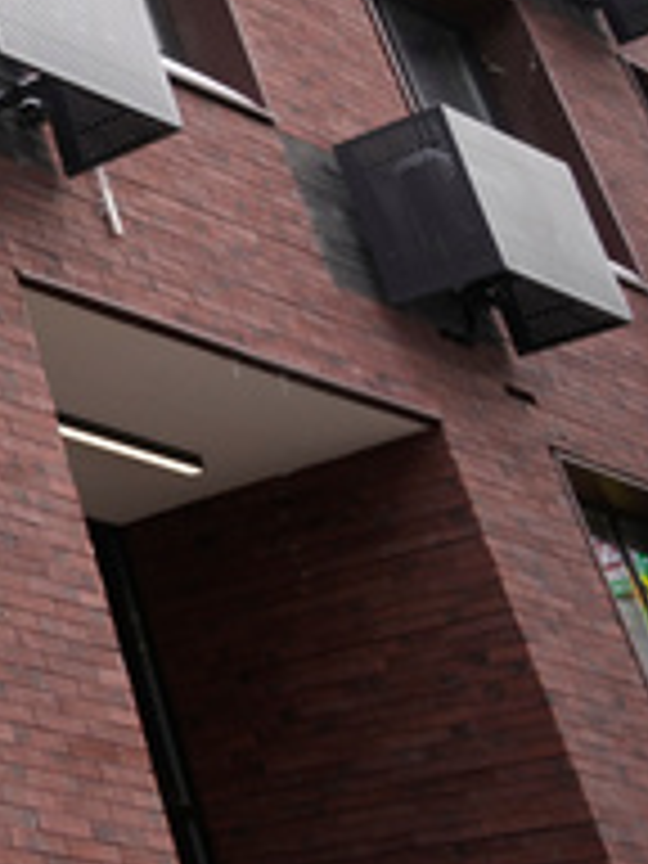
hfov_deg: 12.8
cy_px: -11
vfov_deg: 22.8
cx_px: -994
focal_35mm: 82
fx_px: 2047
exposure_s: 1/800
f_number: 2.8
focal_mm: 16
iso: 400
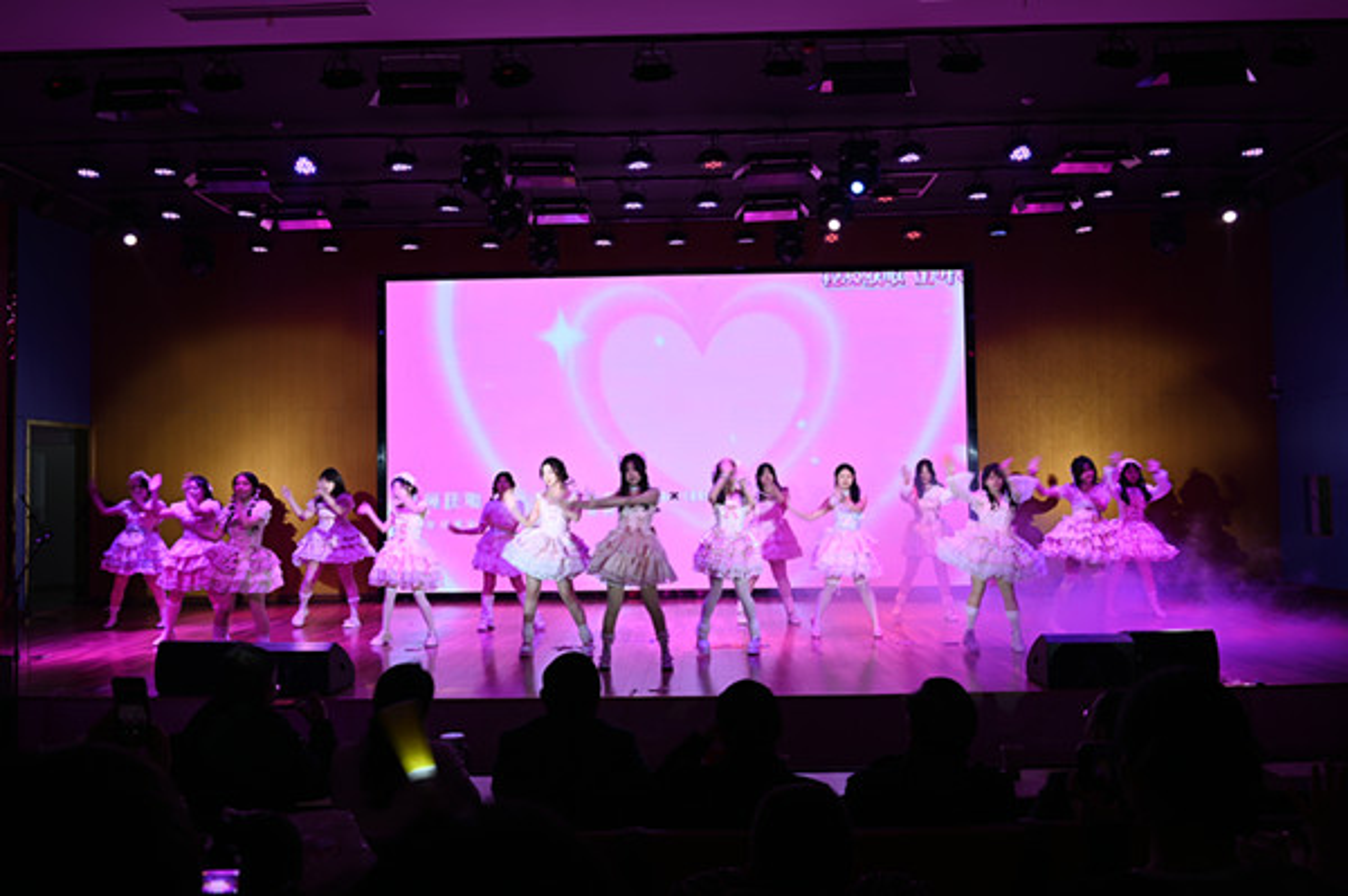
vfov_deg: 44.9
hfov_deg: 63.7
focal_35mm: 29
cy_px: 448
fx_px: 1085
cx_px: 674
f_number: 5
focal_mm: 29
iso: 100
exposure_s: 1/40
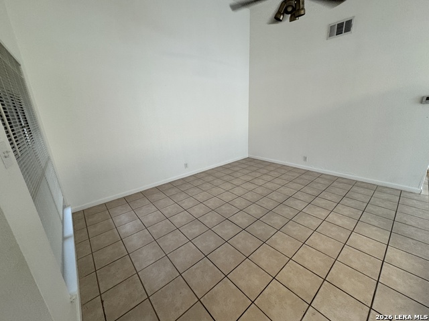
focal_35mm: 14
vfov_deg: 85.7
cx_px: 214
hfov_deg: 102.1
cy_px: 160
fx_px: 174
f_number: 2.2
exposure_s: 1/60
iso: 200
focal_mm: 2.22
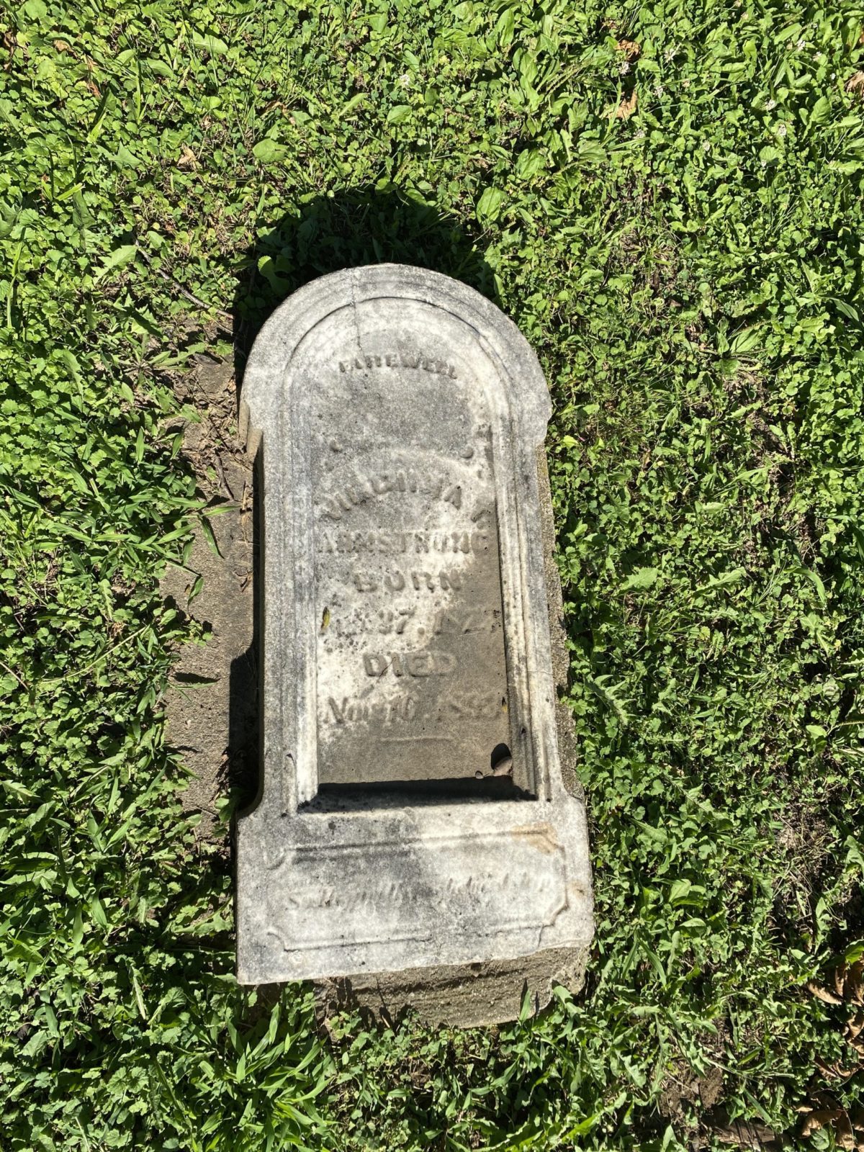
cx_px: 432
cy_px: 576
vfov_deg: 67.3
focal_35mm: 26
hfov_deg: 53.1
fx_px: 865
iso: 32
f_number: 1.8
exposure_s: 1/1898
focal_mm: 4.25
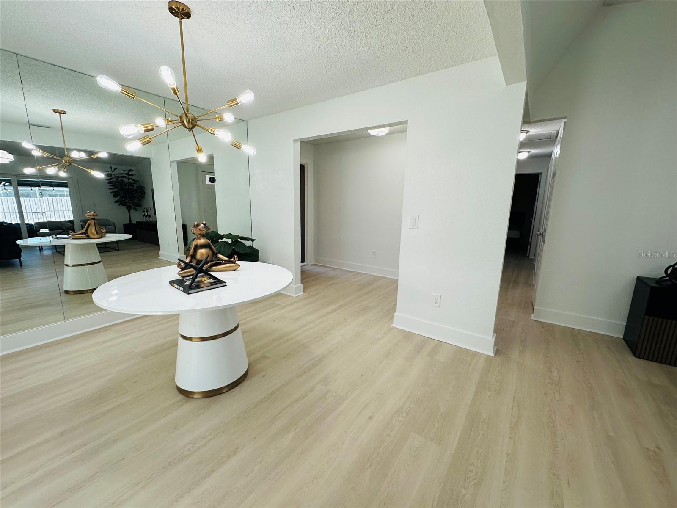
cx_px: 338
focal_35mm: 14
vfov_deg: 85.7
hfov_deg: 102.1
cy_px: 254
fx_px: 274
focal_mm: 2.22
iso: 100
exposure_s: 1/120
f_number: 2.2
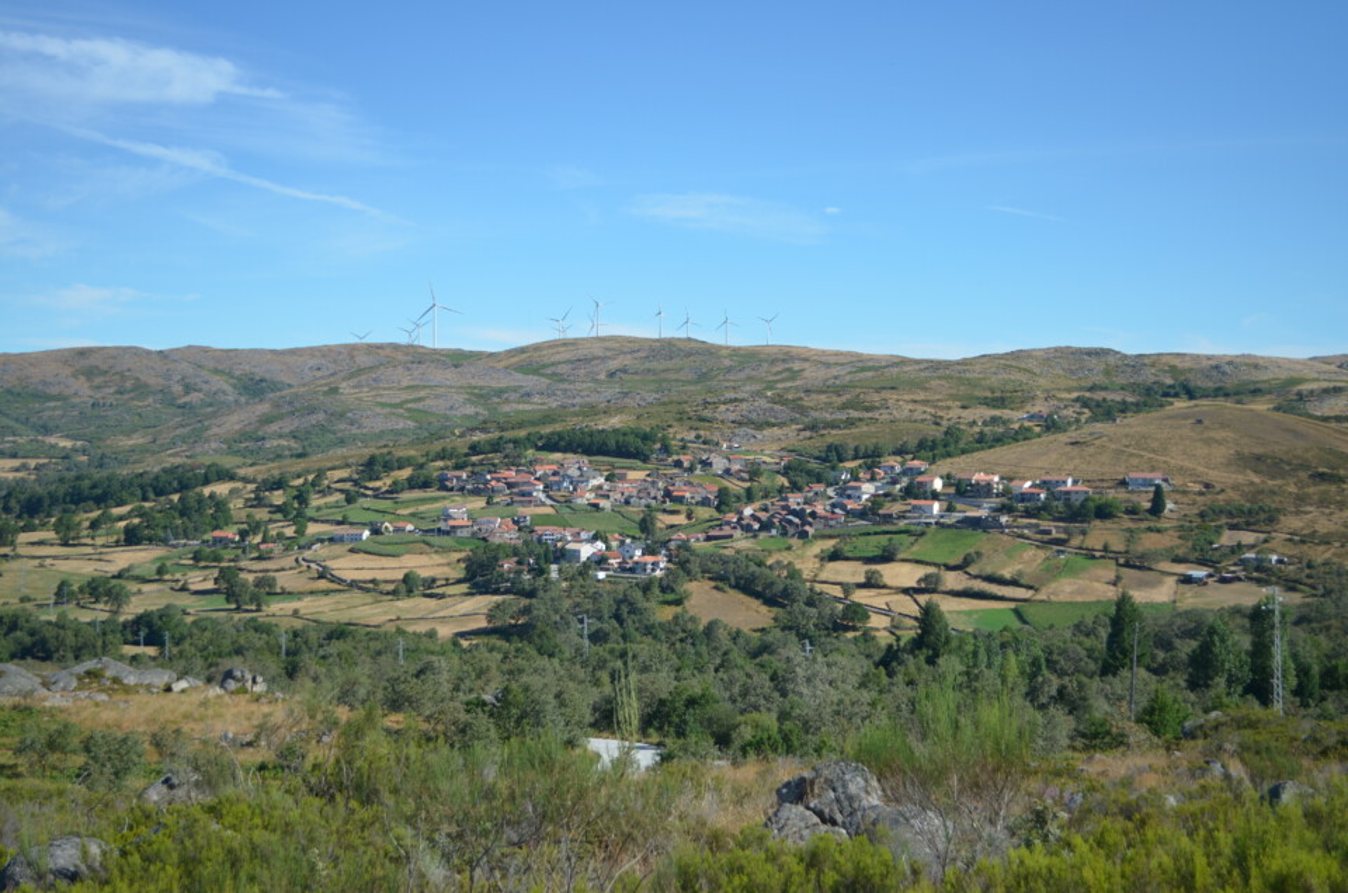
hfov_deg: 37.9
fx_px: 1962
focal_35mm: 52
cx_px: 674
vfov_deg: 25.6
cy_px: 446
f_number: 5
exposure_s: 1/640
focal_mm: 35
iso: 100
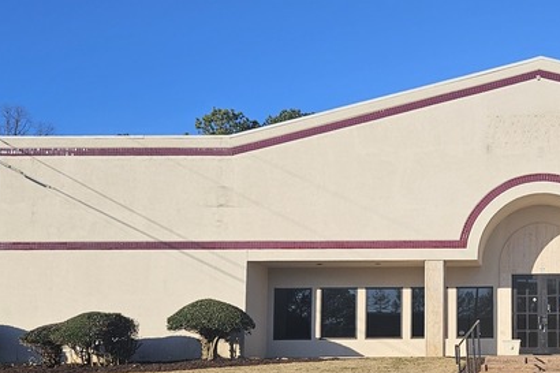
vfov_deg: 23.8
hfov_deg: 33.4
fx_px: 871
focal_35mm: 56
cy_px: 292
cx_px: 523
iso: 25
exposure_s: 1/2277
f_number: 1.8
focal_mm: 5.4
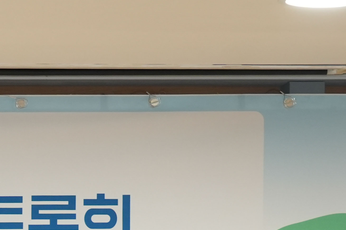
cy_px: 522
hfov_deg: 8.3
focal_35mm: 236
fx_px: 2268
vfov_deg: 5.6
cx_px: -310
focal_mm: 49
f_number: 5
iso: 1250
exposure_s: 1/160
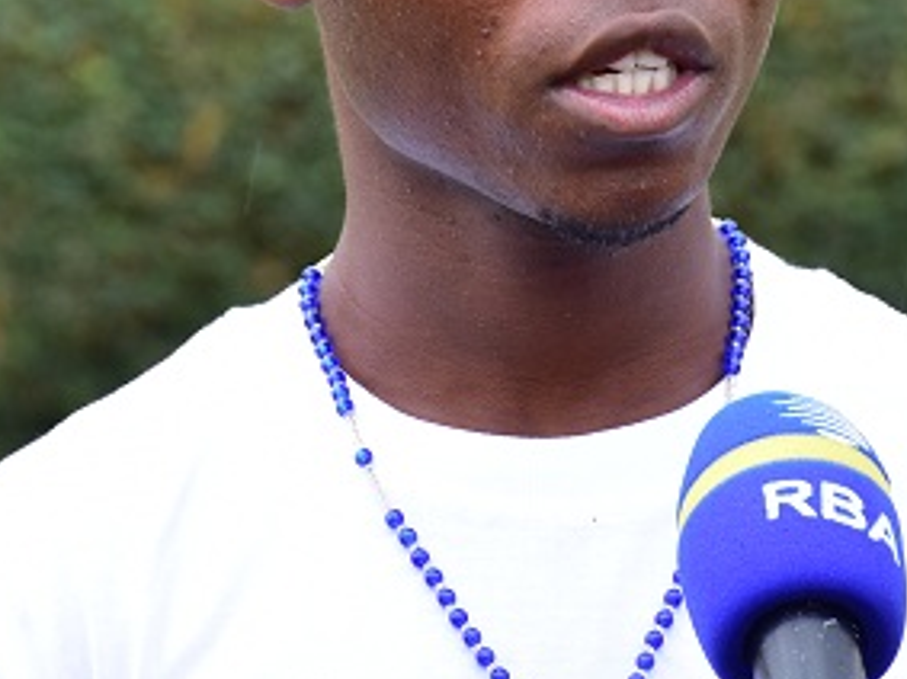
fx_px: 10476
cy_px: 106
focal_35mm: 400
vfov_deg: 3.7
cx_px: 615
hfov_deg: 5.0
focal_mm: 112
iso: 250
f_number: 9
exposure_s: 1/125
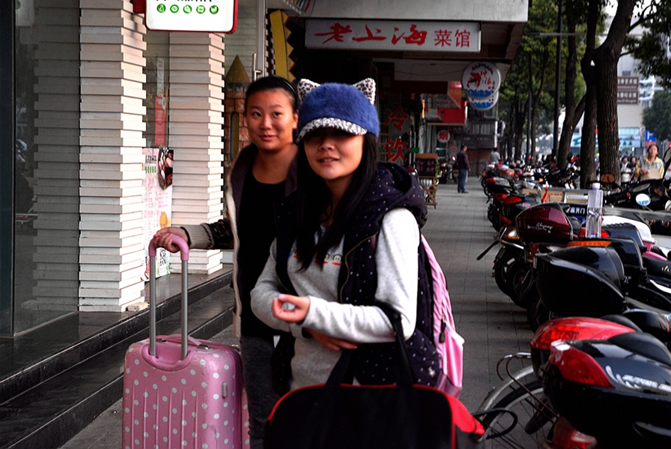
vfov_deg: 28.2
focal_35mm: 48
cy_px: 224
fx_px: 896
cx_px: 336
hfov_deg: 41.1
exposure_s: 1/35
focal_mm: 32
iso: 200
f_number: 5
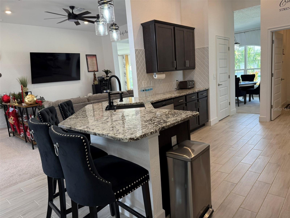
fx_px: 201
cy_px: 109
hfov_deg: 71.6
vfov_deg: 56.8
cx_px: 145
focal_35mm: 24
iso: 125
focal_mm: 6.76
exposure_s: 1/120
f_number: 1.78
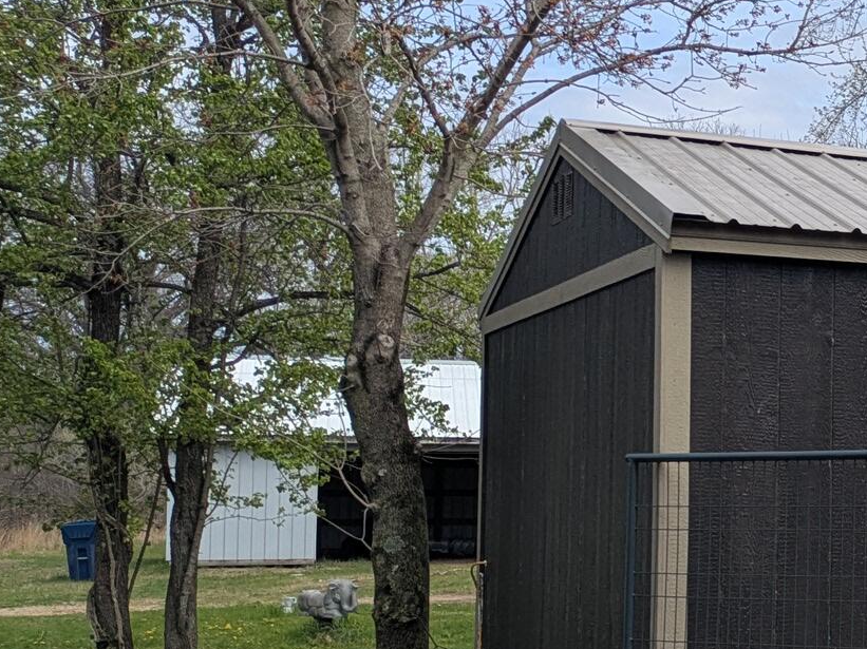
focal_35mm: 78
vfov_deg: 18.8
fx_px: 1953
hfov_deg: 20.8
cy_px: 411
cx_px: 1344
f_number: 1.89
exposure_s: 1/1776
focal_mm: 5.43
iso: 47
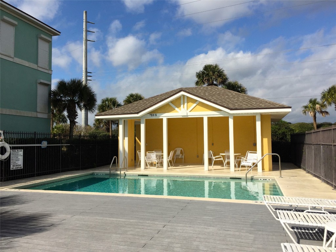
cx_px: 168
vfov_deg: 48.2
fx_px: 281
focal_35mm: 29
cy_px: 126
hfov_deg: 61.7
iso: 32
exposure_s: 1/3968
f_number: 2.2
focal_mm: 4.15
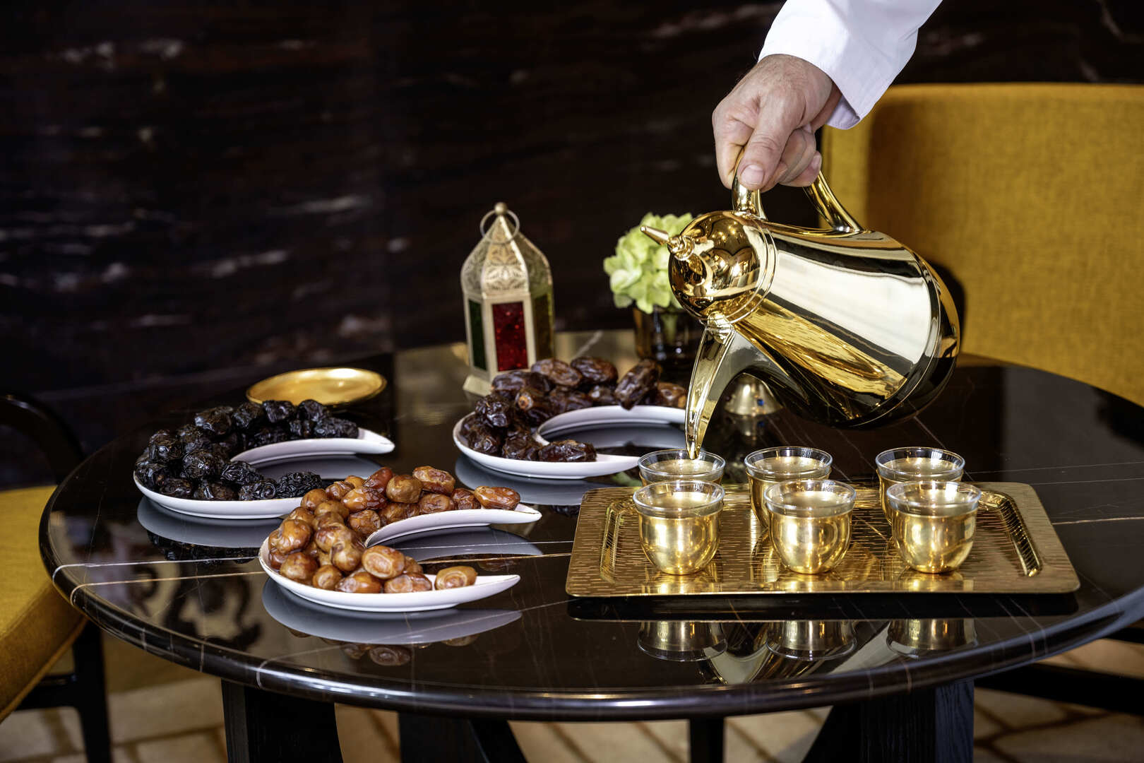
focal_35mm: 61
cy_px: 382
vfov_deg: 22.3
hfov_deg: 32.9
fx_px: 1938
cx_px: 572
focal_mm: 61
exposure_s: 1/10
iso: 125
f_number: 4
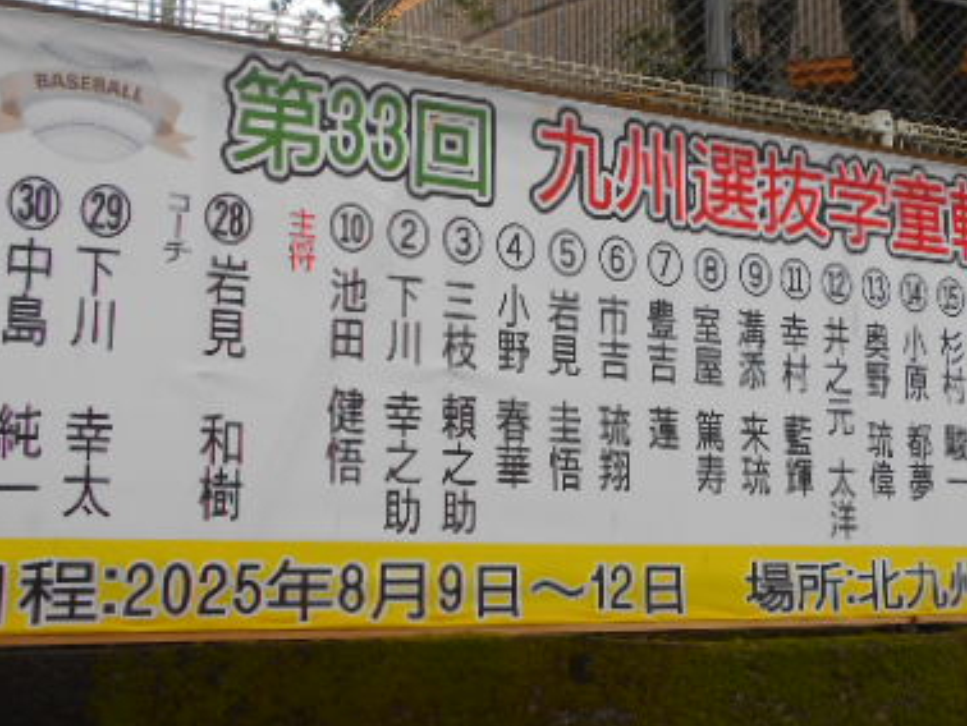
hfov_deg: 42.0
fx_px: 1230
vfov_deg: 32.8
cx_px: 688
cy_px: 419
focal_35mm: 44
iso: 80
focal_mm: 4.6
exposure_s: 1/125
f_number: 3.2
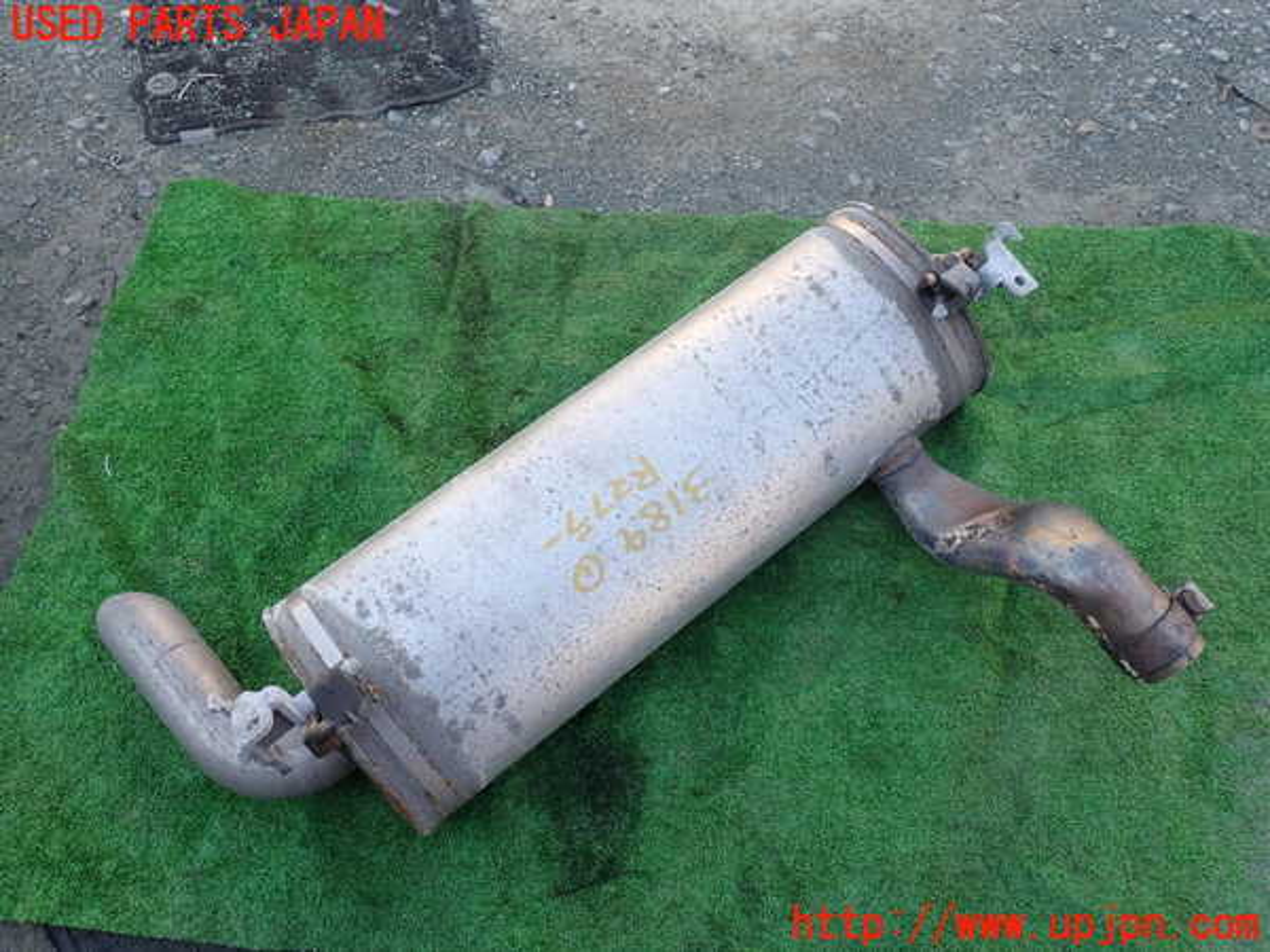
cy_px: 476
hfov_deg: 69.4
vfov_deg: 54.9
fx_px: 917
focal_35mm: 25
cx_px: 635
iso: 100
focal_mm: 4.5
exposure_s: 1/200
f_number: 2.8
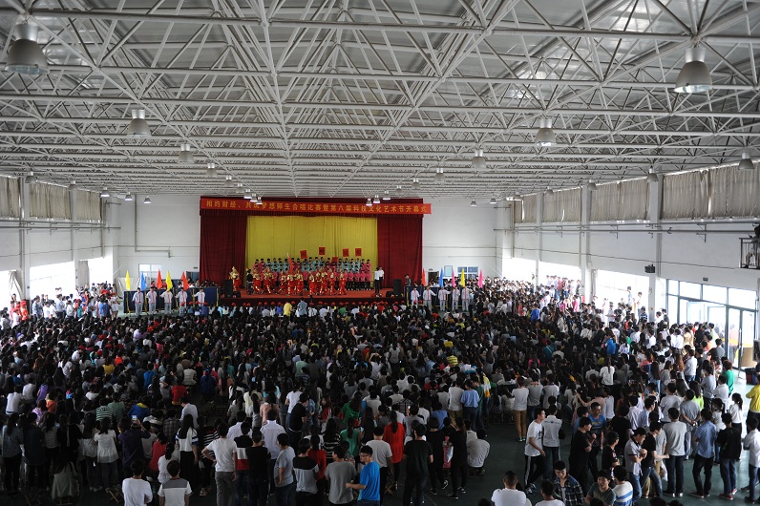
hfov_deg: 58.7
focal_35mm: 32
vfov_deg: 41.1
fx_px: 675
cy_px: 253
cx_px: 380
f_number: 2.8
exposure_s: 1/100
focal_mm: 32
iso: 640
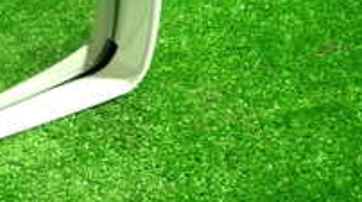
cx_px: -158
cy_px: 66
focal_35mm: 81
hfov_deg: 22.3
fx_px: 776
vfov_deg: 14.8
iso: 200
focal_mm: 4.5
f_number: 2
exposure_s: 1/30
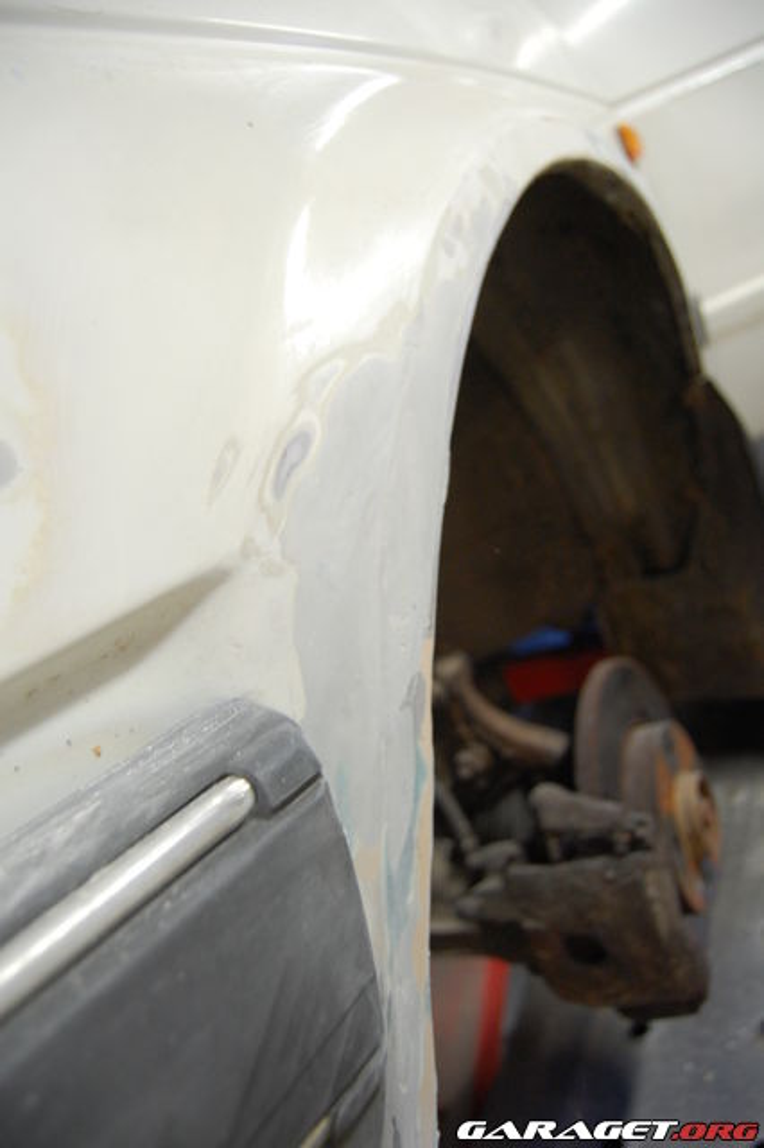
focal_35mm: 27
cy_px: 574
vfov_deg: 67.4
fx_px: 860
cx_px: 382
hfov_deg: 47.9
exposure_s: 1/25
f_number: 3.5
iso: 800
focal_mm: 18
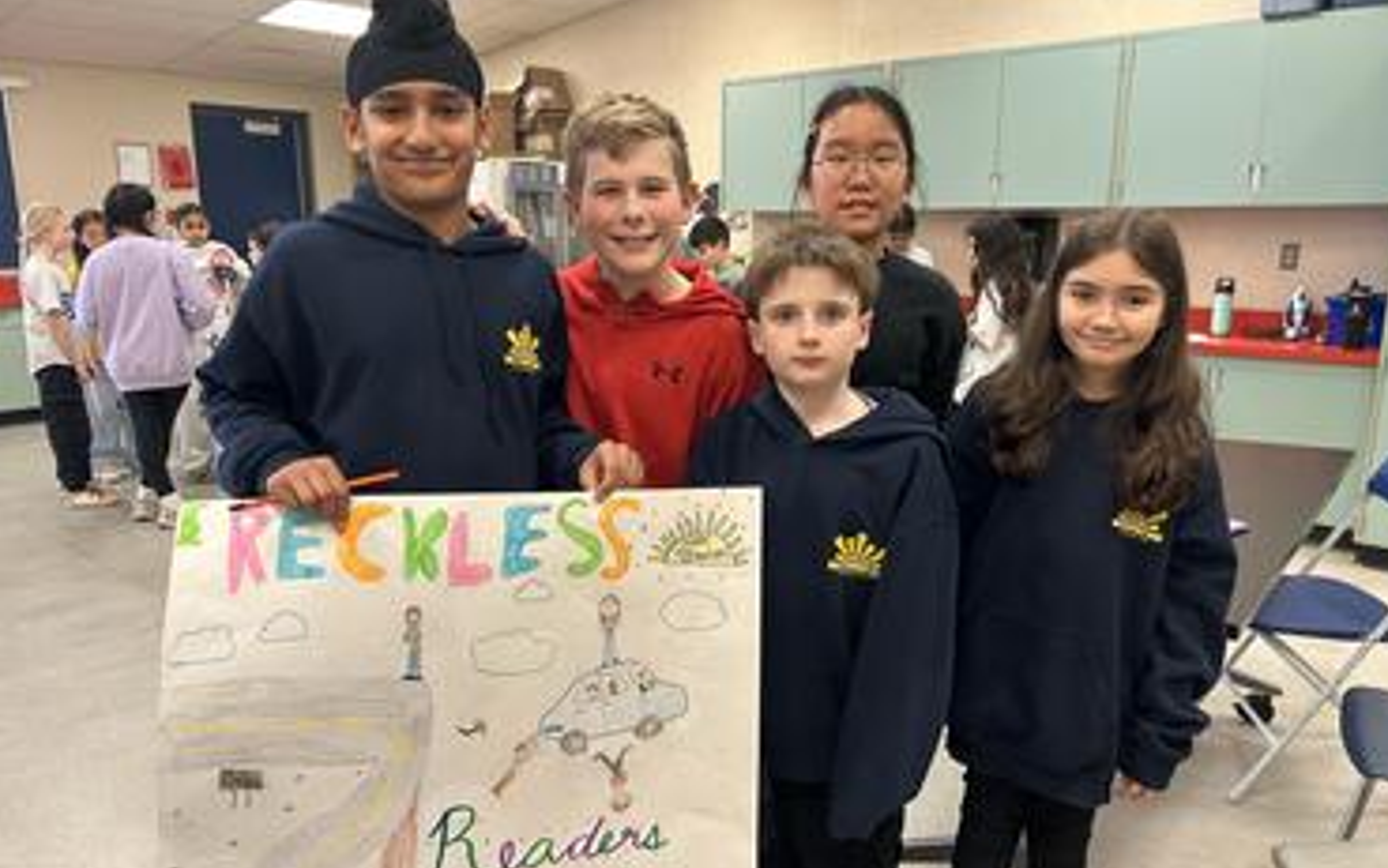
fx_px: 1060
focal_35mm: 28
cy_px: 464
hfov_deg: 66.4
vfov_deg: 44.6
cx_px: 702
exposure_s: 1/60
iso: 125
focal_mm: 5.7
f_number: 1.5
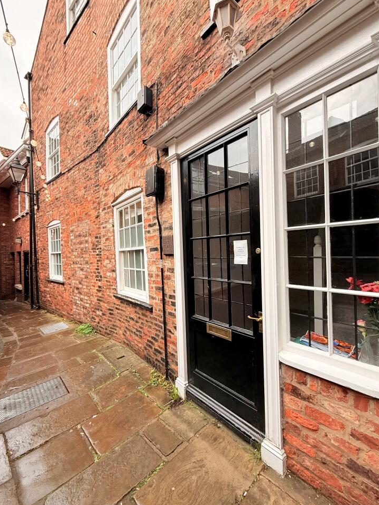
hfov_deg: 81.7
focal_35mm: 15
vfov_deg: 98.2
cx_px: 198
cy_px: 254
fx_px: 219
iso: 100
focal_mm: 2.22
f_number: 2.2
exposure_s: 1/99
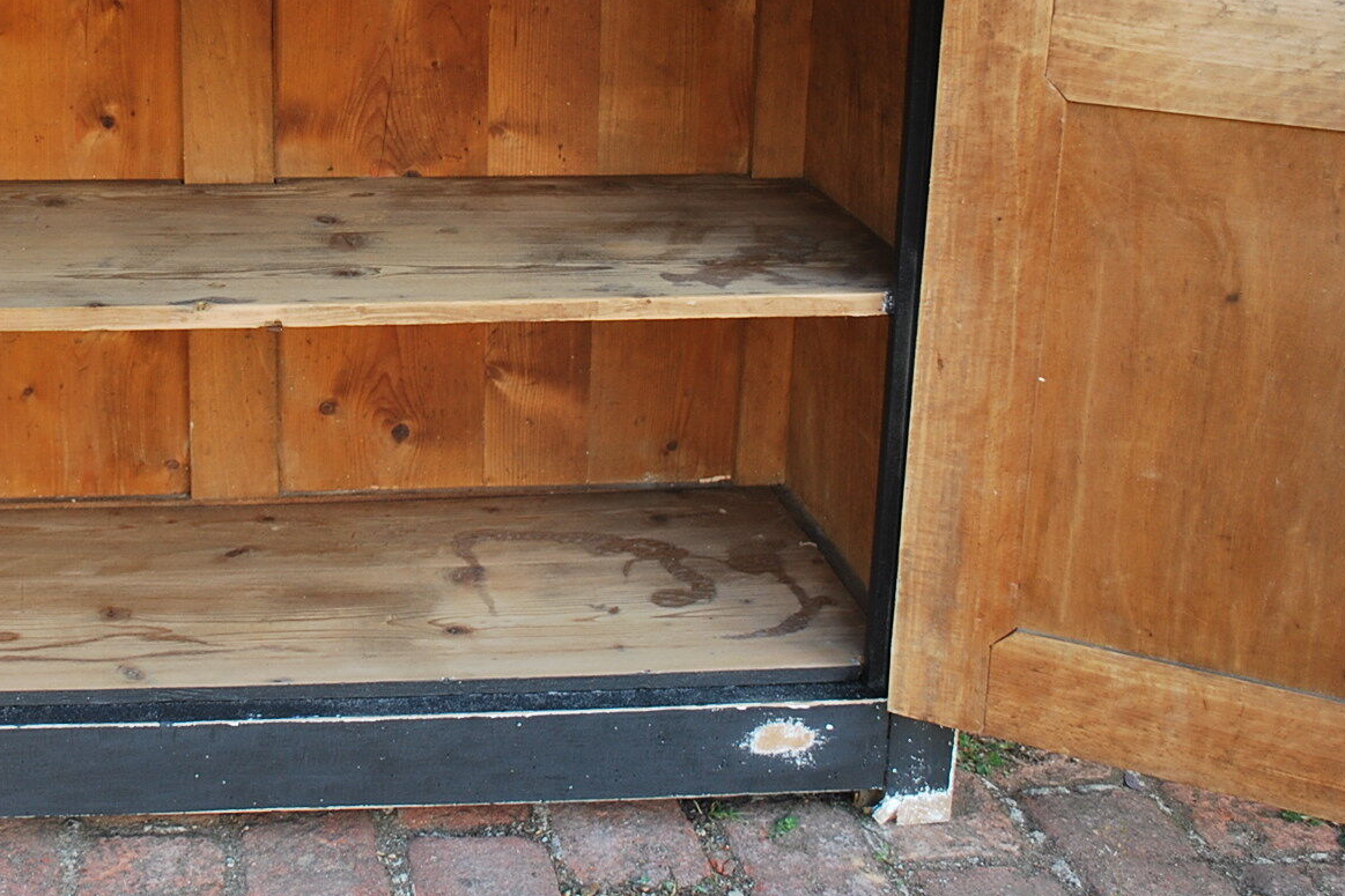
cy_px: 235
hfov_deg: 35.0
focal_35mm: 55
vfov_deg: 24.4
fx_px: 2054
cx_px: 259
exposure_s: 1/60
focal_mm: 22
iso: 200
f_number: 4
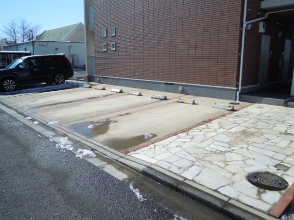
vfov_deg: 49.7
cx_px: 147
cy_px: 110
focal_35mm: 28
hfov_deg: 63.4
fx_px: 238
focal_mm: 5
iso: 100
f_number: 7.6
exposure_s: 1/200
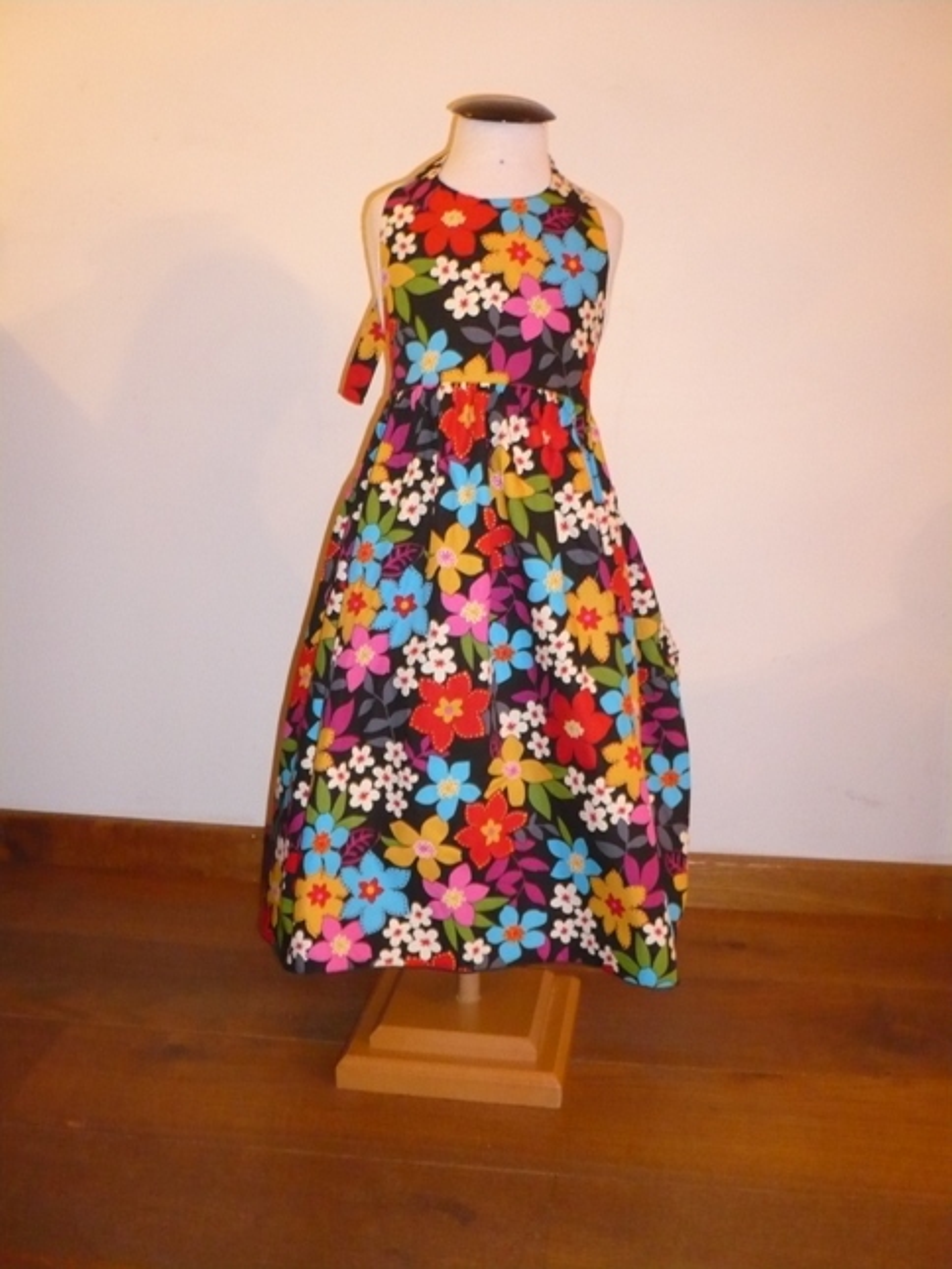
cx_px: 476
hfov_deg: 36.0
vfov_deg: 46.8
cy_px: 634
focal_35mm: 40
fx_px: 1466
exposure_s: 1/4
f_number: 3
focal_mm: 6.6
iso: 500
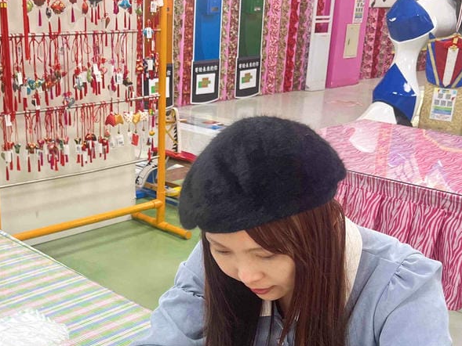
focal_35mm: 53
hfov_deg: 35.9
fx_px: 708
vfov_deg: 27.0
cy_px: 280
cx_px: 168
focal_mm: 5.7
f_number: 1.5
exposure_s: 1/60
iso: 160
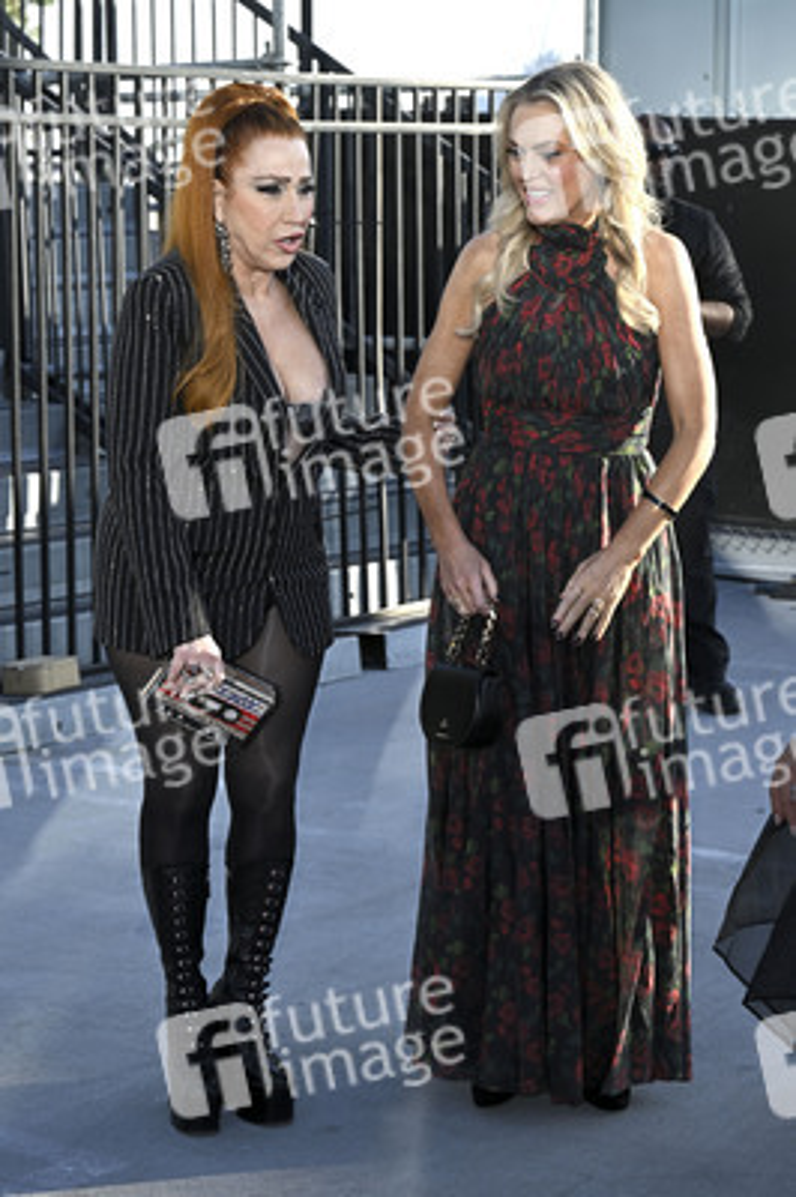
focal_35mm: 73
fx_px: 2425
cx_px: 398
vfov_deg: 27.7
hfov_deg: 18.6
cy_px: 598
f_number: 8
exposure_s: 1/320
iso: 250
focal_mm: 73
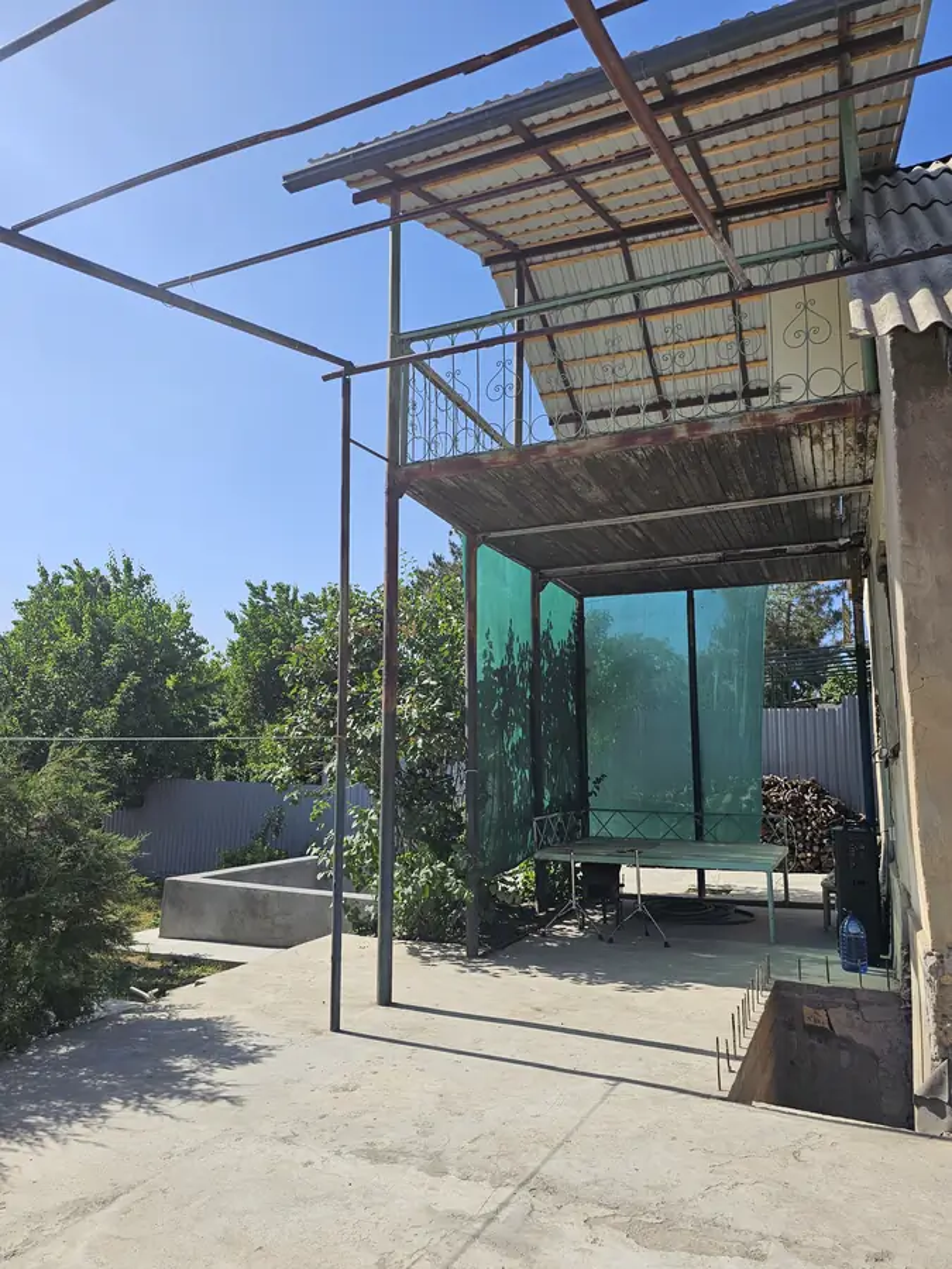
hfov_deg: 58.9
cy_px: 634
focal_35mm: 23
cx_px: 476
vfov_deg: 73.9
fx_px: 843
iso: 20
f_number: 1.7
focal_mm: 6.3
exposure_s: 1/1265
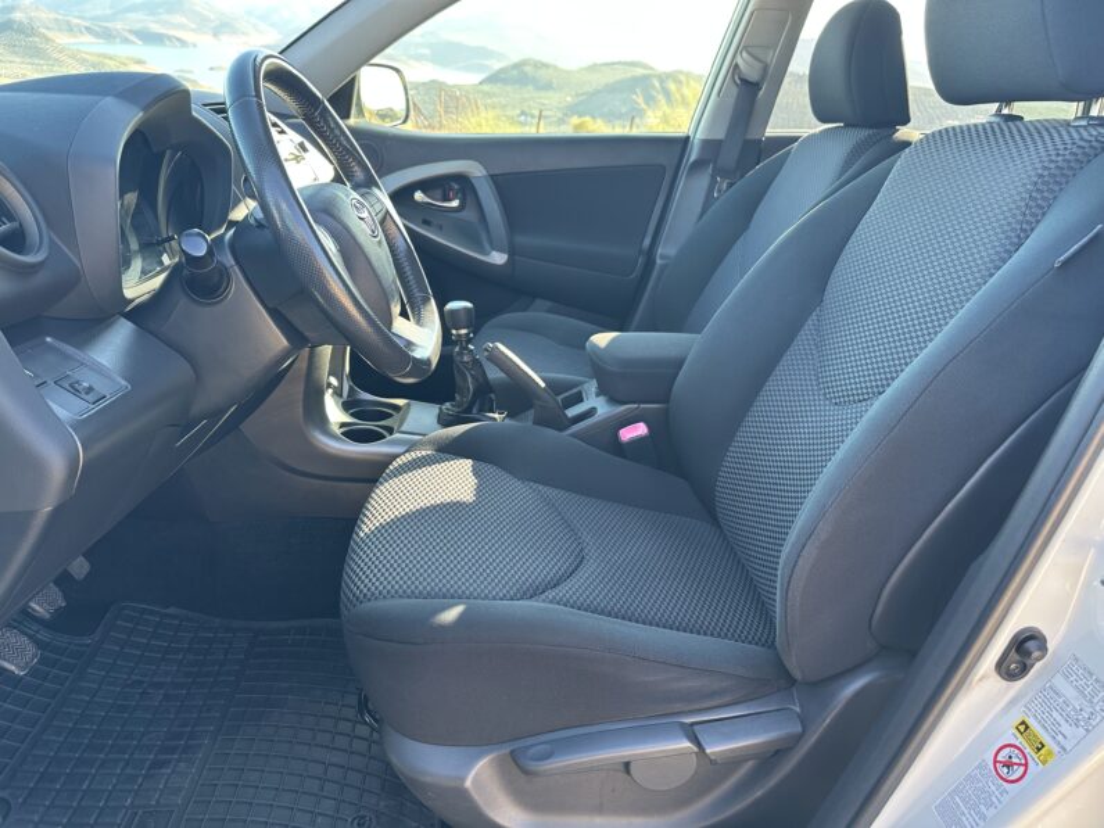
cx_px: 552
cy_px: 414
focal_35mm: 24
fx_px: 765
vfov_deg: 56.8
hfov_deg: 71.6
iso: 125
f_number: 1.78
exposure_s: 1/121
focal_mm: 6.86
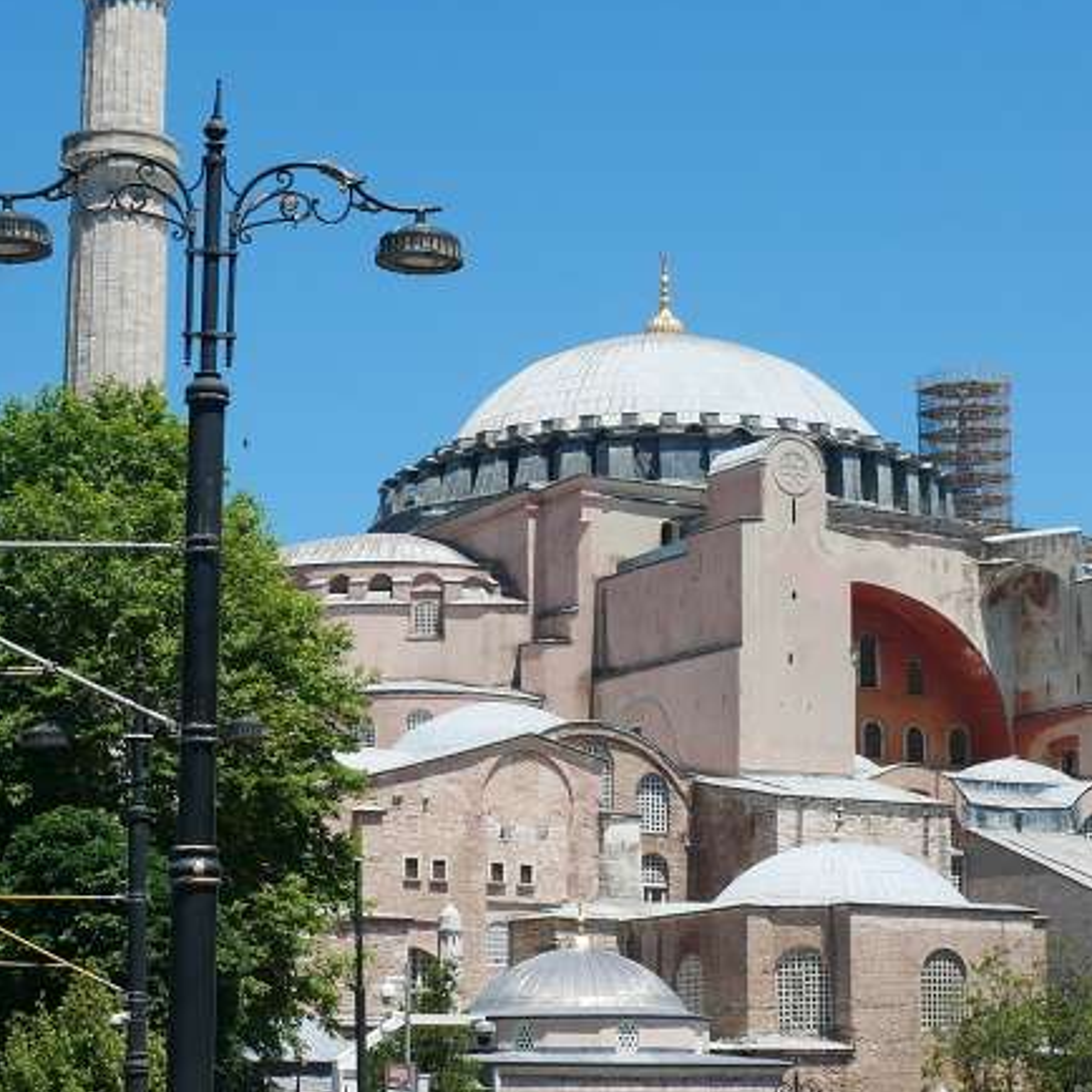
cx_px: 673
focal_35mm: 87
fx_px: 3105
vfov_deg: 19.9
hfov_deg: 19.9
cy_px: 494
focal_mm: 20
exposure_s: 1/400
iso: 200
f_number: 9
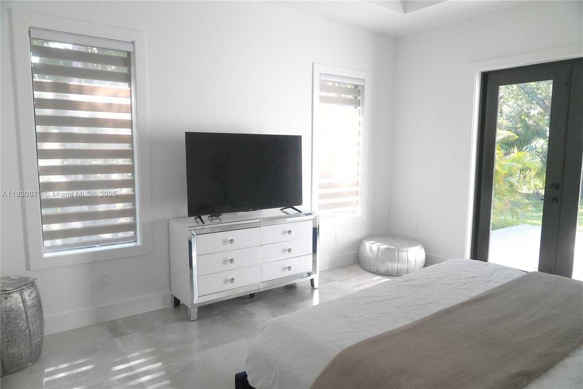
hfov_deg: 73.7
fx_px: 389
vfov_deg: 53.2
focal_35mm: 24
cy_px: 194
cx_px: 292
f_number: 4
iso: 1000
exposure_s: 1/160
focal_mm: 24
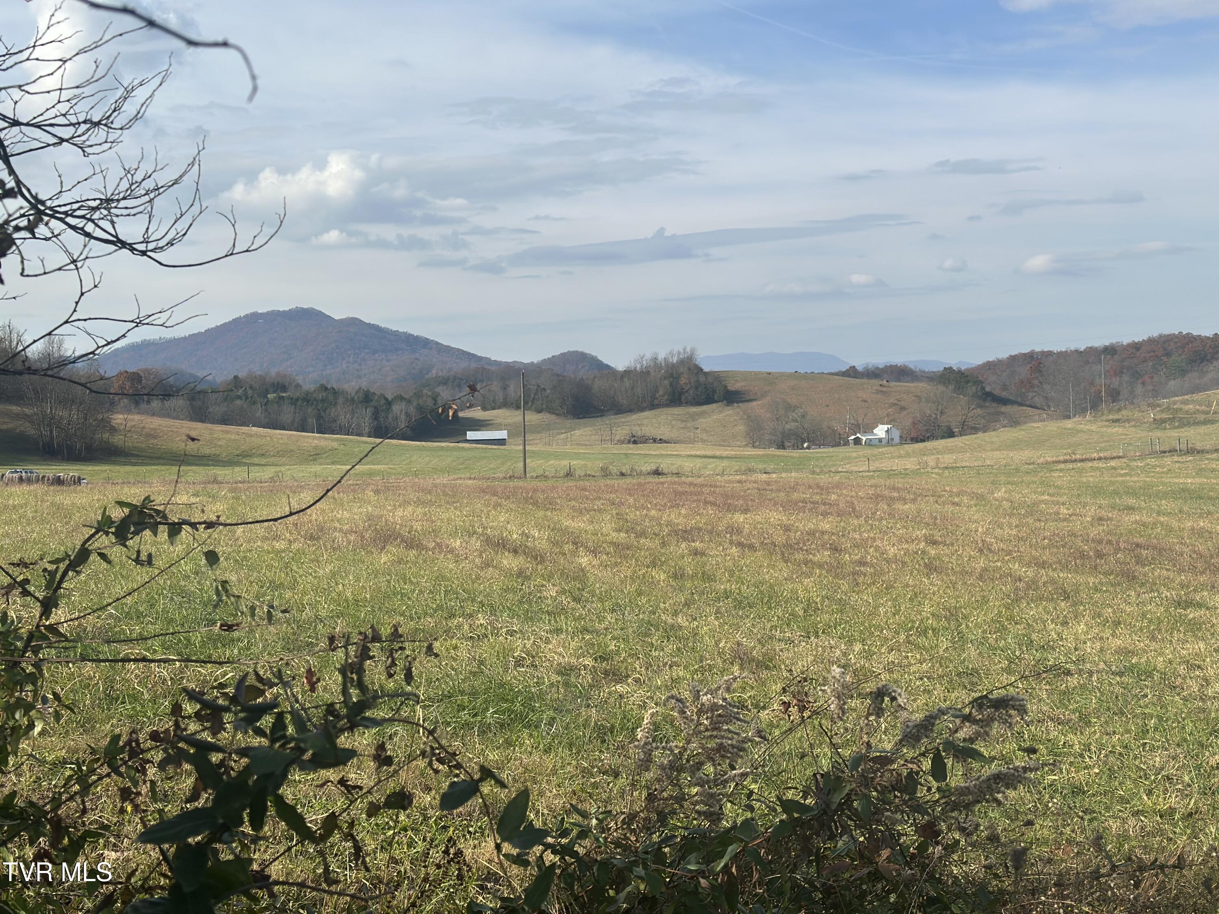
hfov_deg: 39.7
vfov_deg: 30.3
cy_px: 457
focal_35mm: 48
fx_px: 1690
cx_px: 610
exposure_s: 1/6211
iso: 100
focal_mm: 6.86
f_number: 1.78
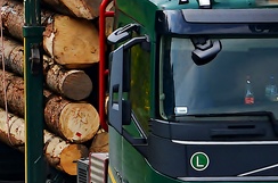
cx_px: 109
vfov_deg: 0.9
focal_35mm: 1477
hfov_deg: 1.4
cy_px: 117
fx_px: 11369
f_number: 8
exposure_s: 1/640
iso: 320
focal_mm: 300
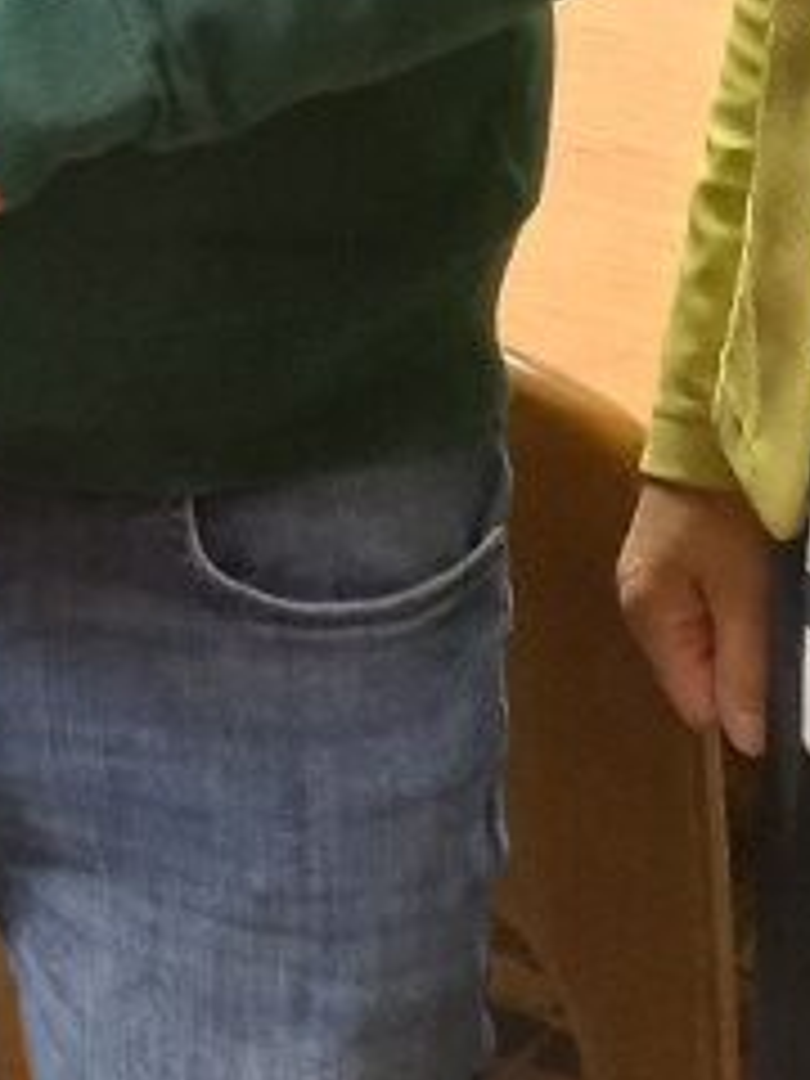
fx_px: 4680
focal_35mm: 150
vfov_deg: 11.5
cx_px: -302
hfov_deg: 9.7
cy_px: -1282
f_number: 1.8
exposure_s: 1/33
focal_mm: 4.6
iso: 200
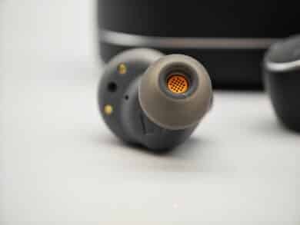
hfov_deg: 26.0
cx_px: 150
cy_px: 112
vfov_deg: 19.7
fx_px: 650
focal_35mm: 75
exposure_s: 1/100
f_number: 1.8
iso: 64
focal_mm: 12.28
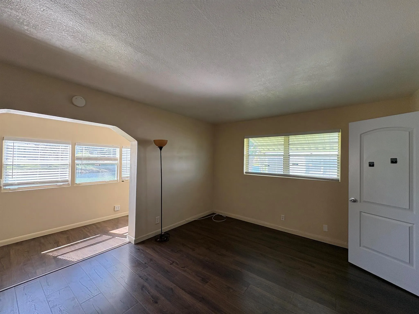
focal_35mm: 14
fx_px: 169
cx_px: 210
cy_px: 157
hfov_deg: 102.1
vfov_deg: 85.7
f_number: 2.2
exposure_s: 1/109
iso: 125
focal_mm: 2.22
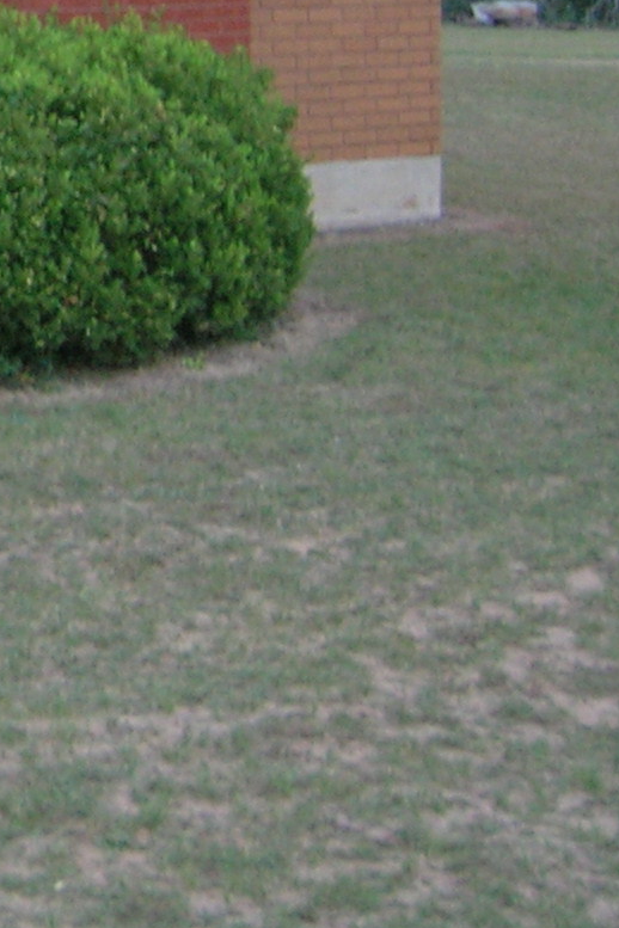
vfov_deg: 16.7
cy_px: -122
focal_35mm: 118
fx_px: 3043
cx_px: -688
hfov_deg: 10.5
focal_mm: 5.7
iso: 100
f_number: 2.9
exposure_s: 1/30.5
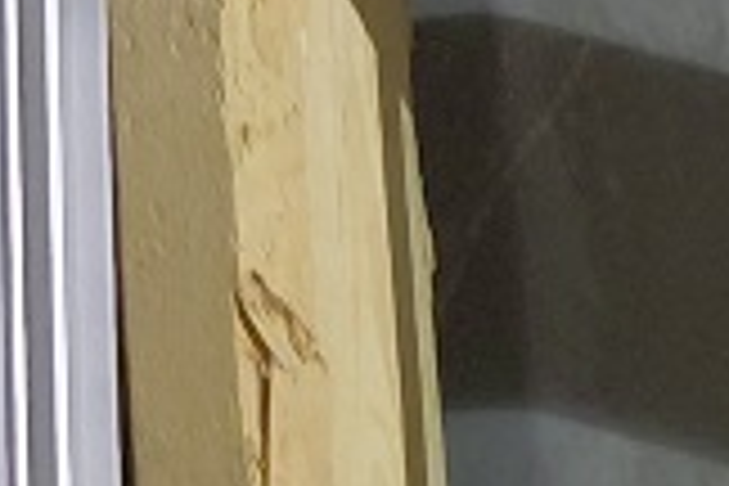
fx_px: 5305
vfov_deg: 5.2
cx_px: -468
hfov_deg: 7.7
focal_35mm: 262
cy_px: -45
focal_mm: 4.69
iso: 250
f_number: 1.8
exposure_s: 1/24
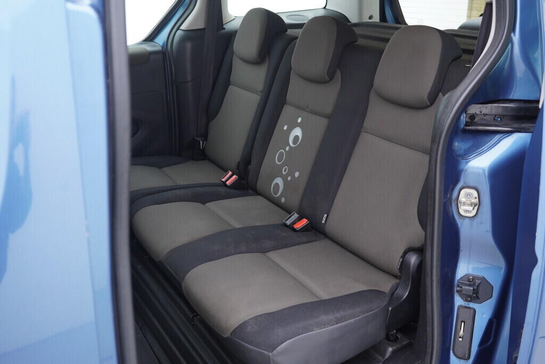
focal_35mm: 36
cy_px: 182
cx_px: 272
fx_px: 545
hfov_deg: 53.1
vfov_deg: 36.9
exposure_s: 1/40
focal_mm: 24
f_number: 2.8
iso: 250
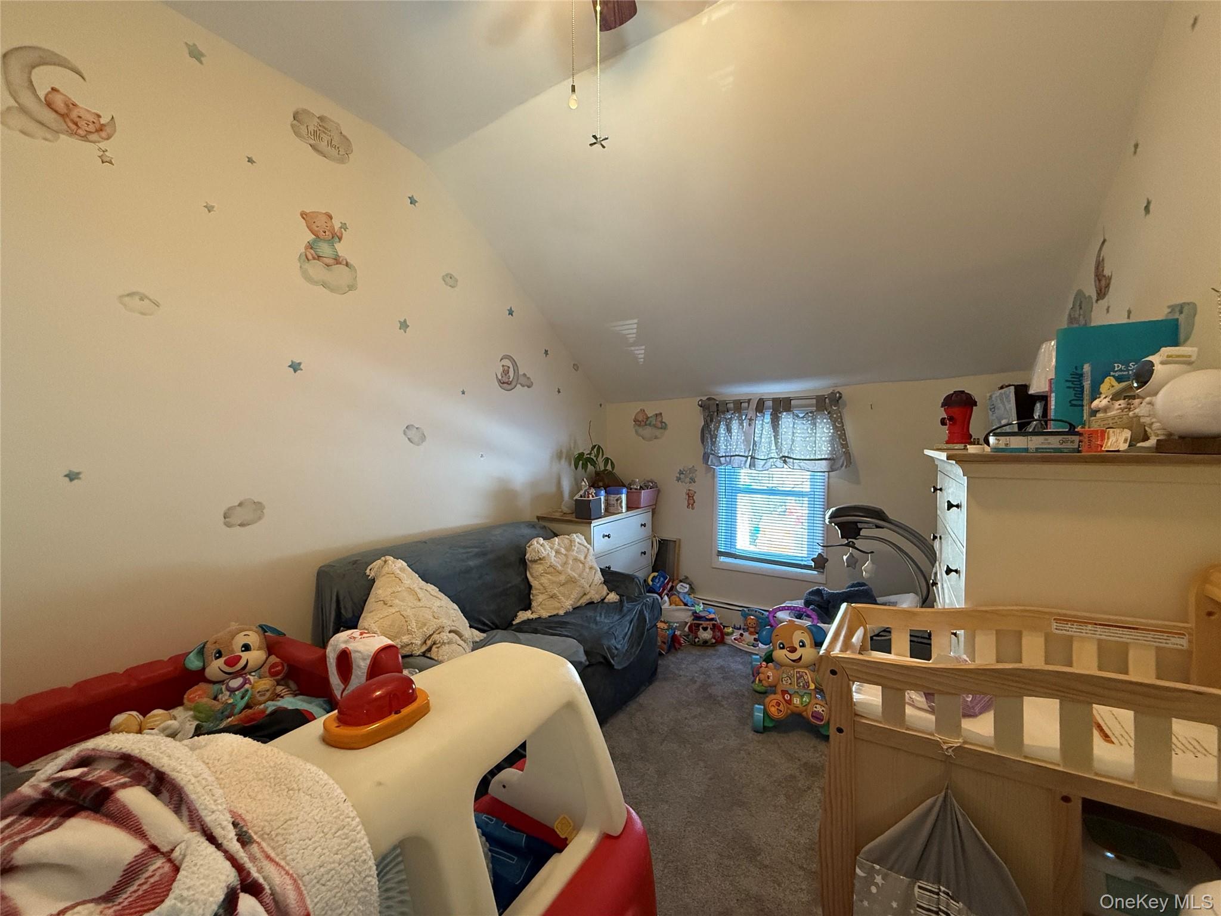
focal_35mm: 14
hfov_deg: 102.1
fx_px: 494
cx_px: 610
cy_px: 458
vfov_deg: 85.7
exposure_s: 1/120
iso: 640
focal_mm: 2.22
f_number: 2.2
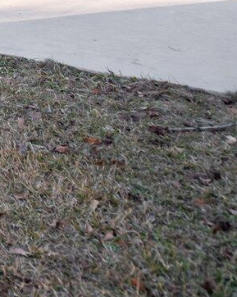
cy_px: -196
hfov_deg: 12.5
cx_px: -384
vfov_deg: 18.7
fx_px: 746
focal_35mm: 85
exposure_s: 1/500
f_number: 4
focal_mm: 16
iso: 250
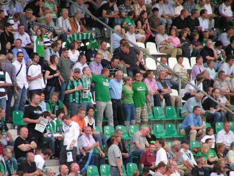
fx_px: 2569
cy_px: 88
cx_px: 117
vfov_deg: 3.9
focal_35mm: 380
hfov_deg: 5.2
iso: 200
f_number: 3.5
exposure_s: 1/320
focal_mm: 58
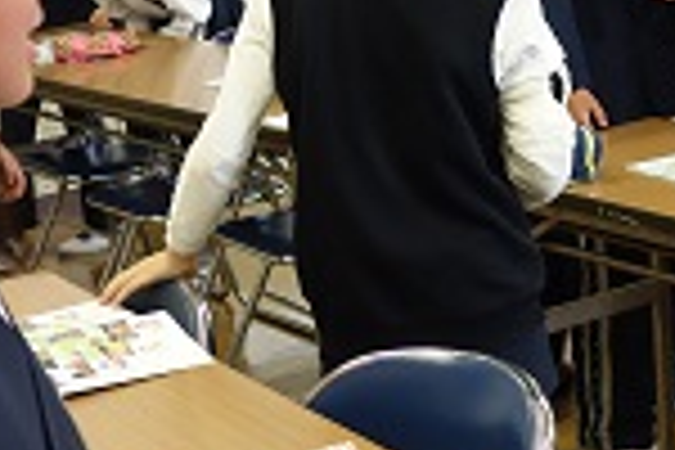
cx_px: 513
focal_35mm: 101
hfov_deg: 20.0
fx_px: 1894
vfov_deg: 13.5
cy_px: 256
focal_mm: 14.23
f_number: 2.8
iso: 800
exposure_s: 1/100
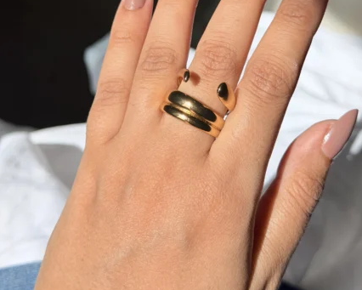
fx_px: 675
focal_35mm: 63
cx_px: 182
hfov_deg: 30.0
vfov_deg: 23.8
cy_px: 55
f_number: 1.78
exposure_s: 1/4587
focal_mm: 6.76
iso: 64
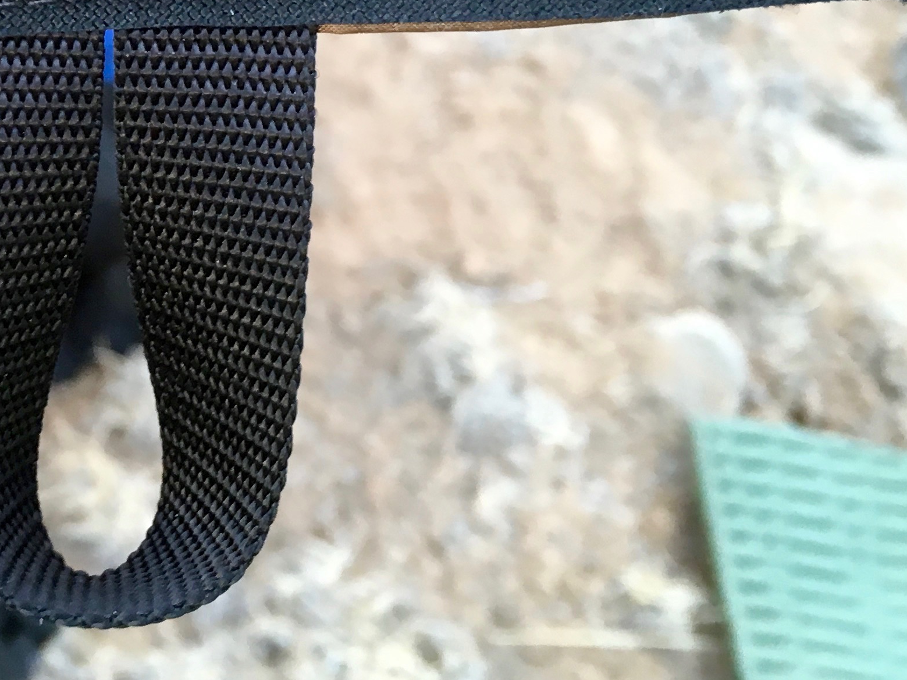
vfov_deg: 18.8
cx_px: -48
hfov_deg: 24.5
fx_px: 1965
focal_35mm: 75
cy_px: -85
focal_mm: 4.15
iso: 64
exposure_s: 1/30
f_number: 2.2
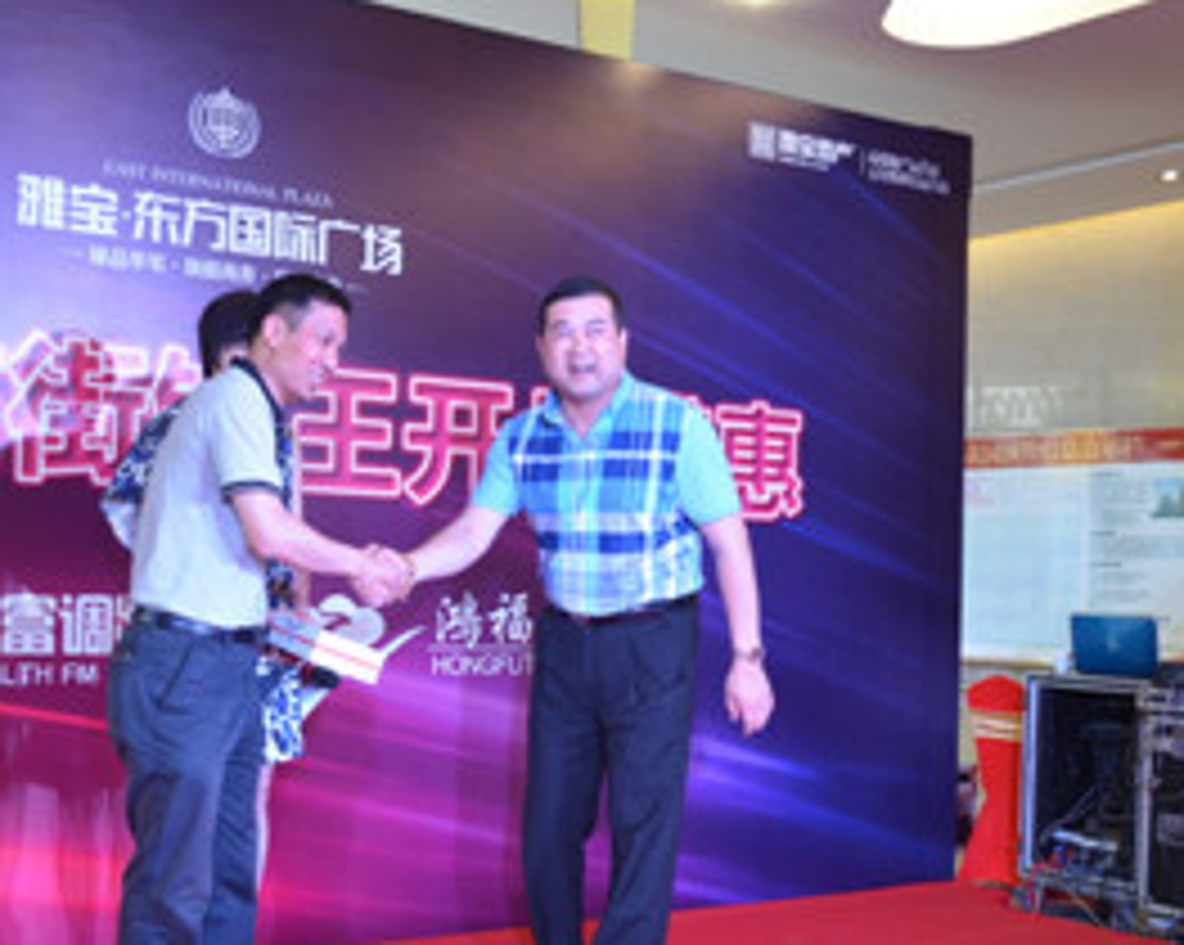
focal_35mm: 47
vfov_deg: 31.9
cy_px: 585
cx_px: 419
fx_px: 1646
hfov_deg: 39.2
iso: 800
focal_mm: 22
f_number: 4
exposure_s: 1/60
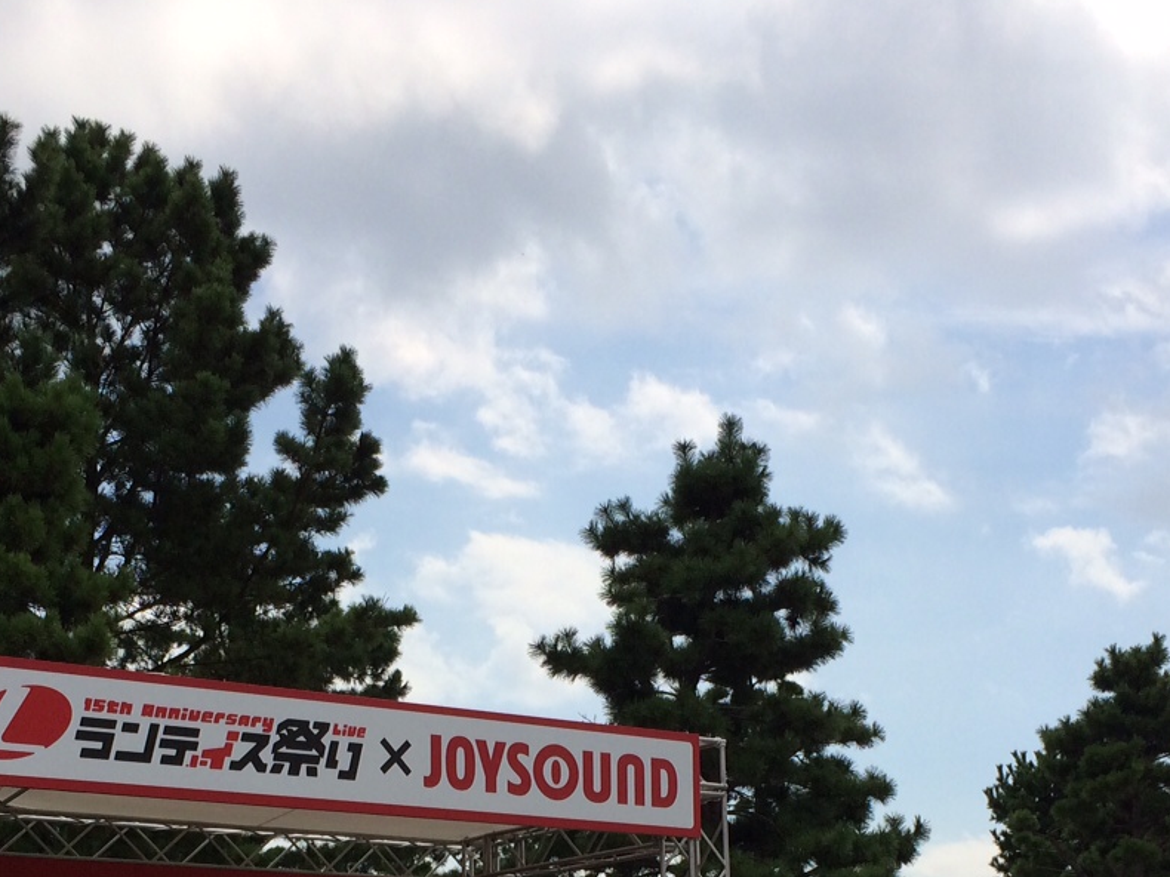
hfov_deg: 31.2
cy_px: 886
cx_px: 524
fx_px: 2095
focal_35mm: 62
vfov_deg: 22.7
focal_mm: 4.12
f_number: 2.2
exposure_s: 1/4115
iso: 32
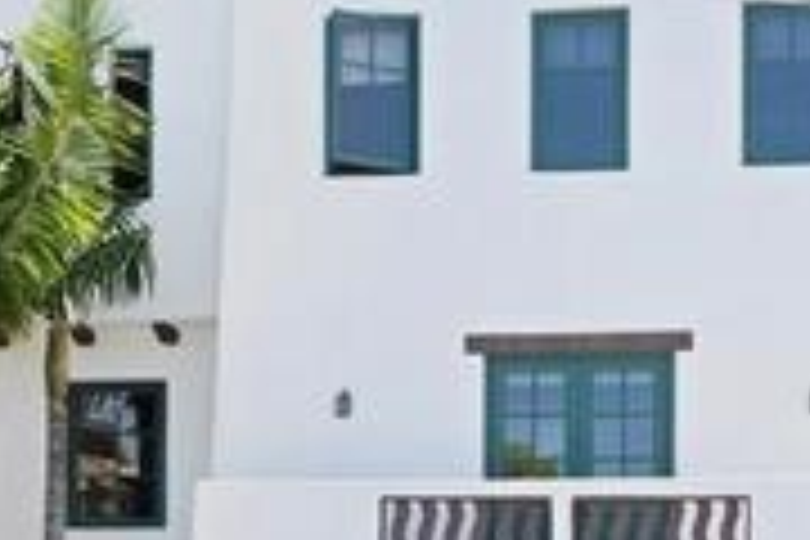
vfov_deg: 19.4
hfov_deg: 28.6
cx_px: 562
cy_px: 232
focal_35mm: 70
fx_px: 1575
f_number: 8
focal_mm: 28
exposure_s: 1/160
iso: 250
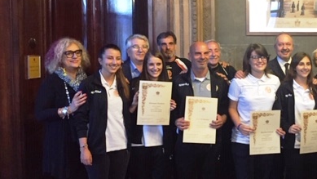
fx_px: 437
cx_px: 260
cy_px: 79
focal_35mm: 52
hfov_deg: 38.2
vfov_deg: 23.1
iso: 250
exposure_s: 1/20
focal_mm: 4.15
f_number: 2.2
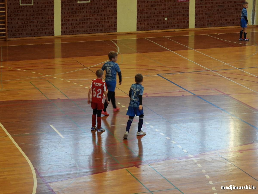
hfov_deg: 18.7
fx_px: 783
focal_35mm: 105
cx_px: 129
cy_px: 97
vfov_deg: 14.1
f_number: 4
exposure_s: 1/60
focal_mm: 18.9
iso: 180
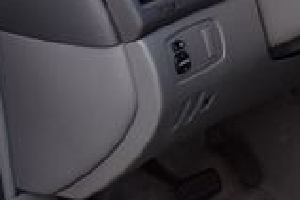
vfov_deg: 10.6
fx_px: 1058
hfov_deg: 15.8
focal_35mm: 127
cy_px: -49
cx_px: 294
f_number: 7.1
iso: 400
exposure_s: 1/25
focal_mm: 21
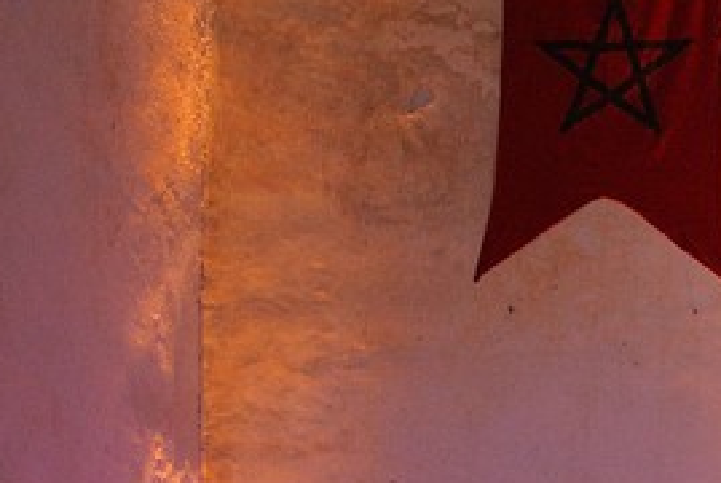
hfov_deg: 6.8
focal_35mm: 285
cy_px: 483
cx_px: 1844
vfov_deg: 4.8
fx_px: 5714
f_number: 2.8
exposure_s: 1/60
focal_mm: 48
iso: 1600
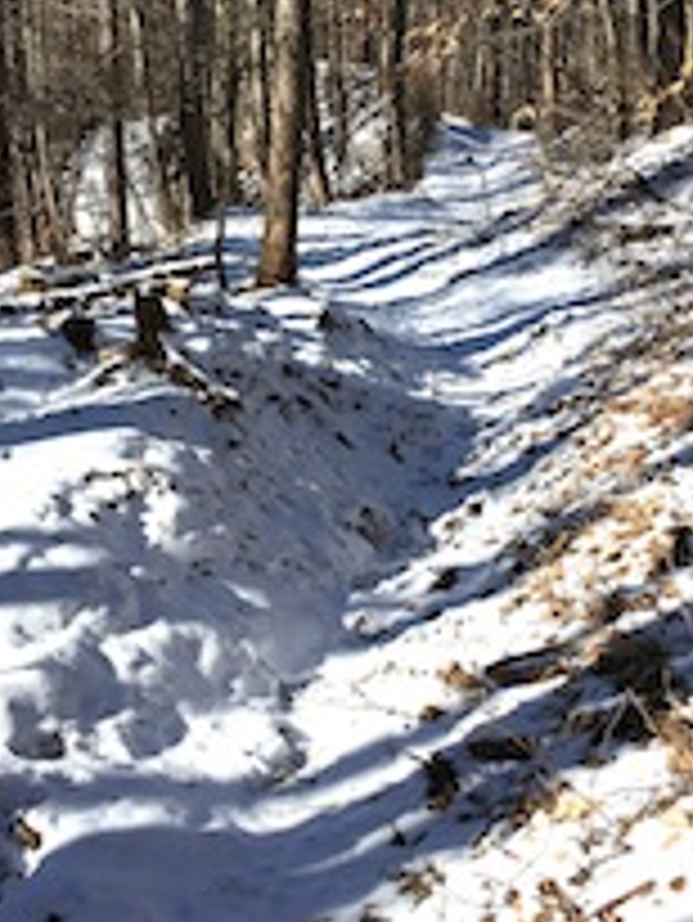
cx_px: 238
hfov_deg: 28.4
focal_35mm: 51
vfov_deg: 37.2
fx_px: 1360
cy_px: 333
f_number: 2.2
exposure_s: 1/1148
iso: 25
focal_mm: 4.15
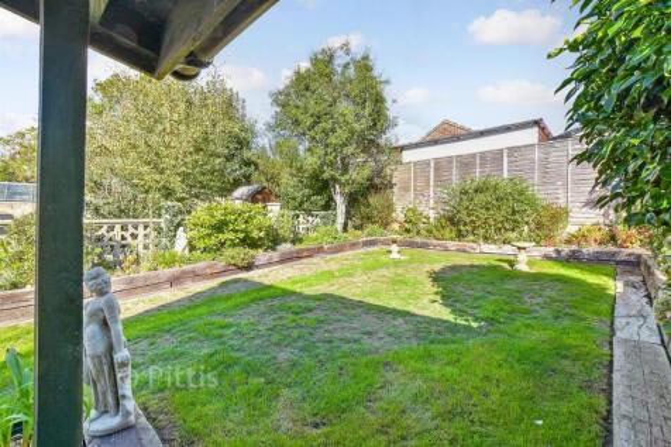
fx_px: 279
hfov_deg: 100.4
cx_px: 336
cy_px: 224
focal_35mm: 15
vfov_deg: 77.3
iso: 160
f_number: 8
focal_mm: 10
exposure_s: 1/80
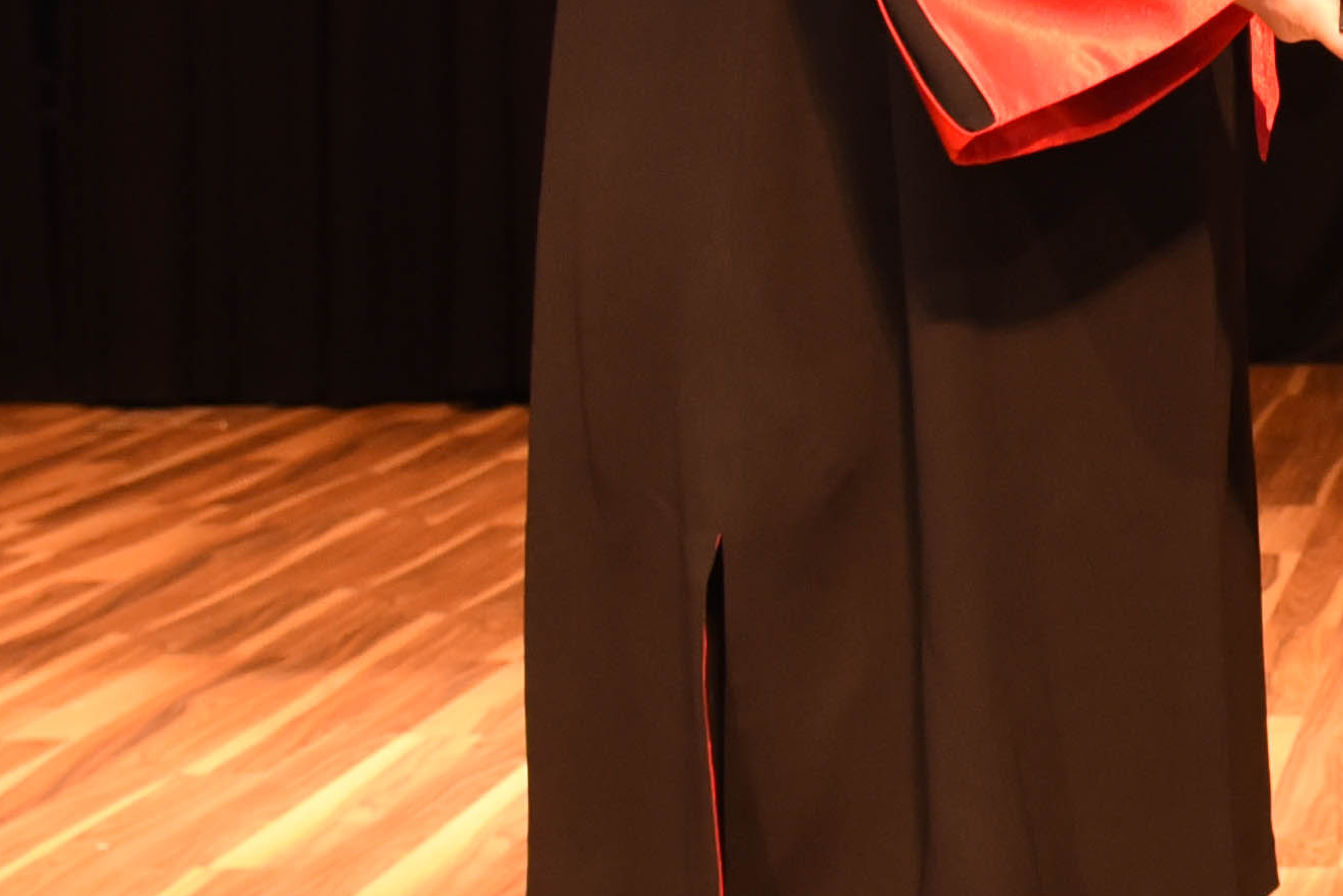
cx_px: 1802
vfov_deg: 12.3
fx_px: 4067
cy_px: -131
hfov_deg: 17.5
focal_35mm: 109
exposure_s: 1/50
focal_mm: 24
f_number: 5
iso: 2000
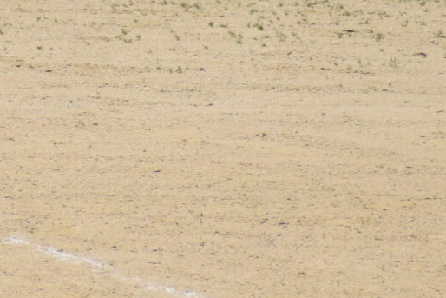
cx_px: -391
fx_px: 25006
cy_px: -188
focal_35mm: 2018
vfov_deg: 0.7
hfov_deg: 1.0
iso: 400
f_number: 8
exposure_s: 1/2000
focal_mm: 270
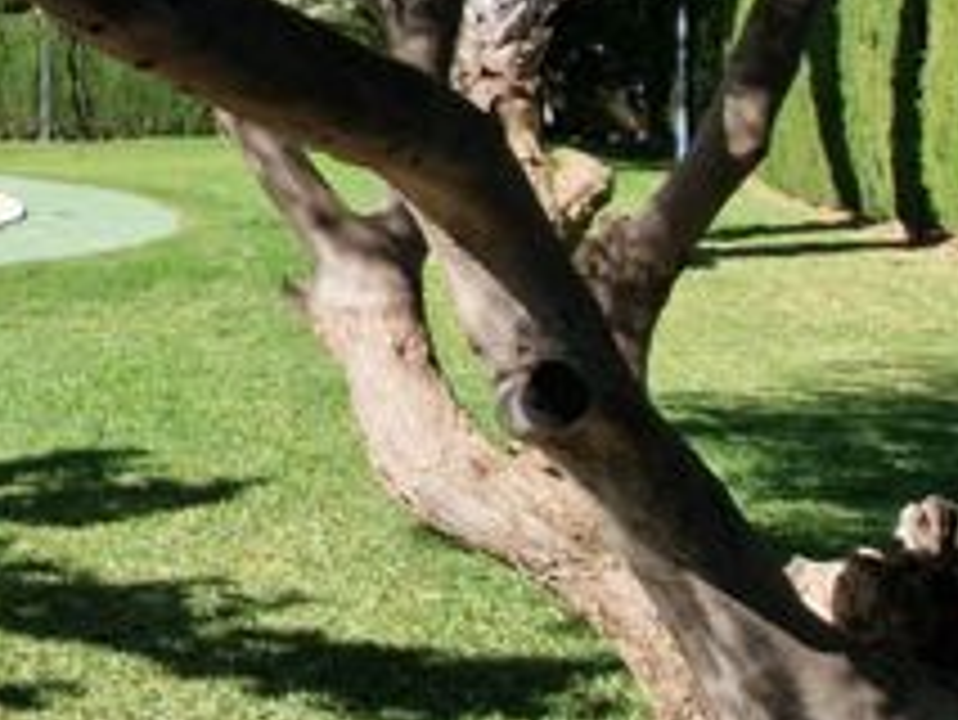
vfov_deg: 32.1
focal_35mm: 43
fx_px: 1191
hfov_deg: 30.1
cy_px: 81
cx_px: -403
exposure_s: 1/1460
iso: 50
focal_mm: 2.2
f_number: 2.2
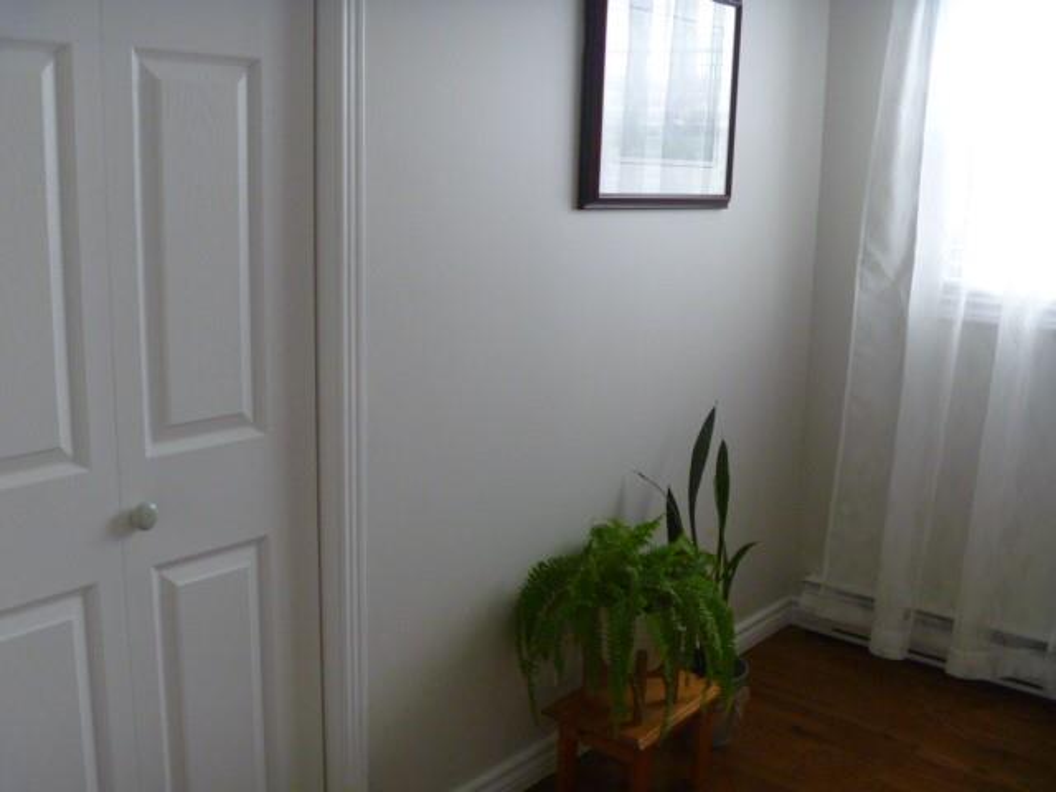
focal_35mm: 35
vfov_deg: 40.7
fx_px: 1068
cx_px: 528
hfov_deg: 52.6
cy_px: 396
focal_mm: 6.3
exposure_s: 1/30
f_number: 3.5
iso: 400
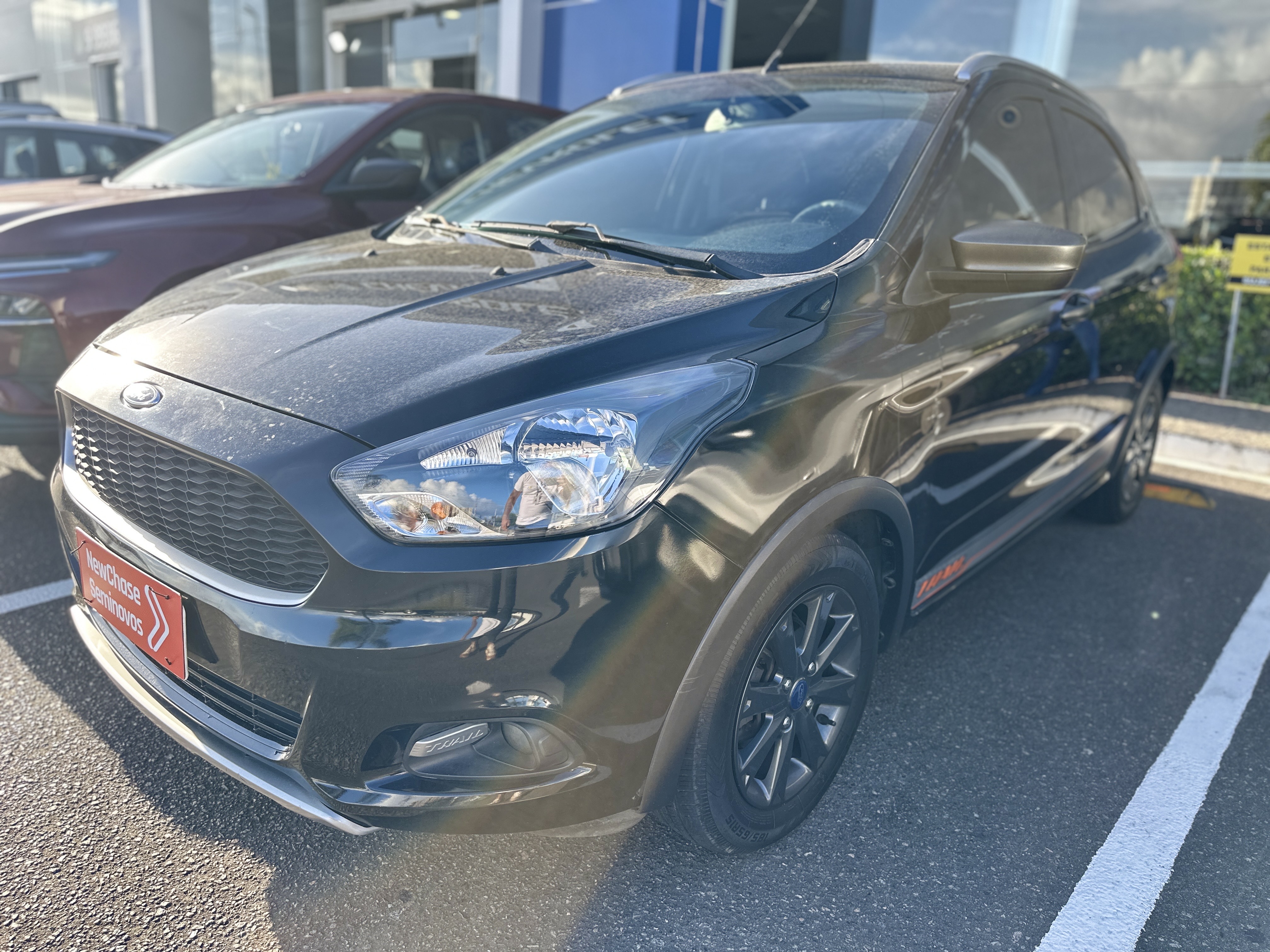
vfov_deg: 56.8
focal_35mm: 24
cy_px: 476
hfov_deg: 71.6
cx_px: 635
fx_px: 881
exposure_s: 1/850
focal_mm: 6.86
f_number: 1.78
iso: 80
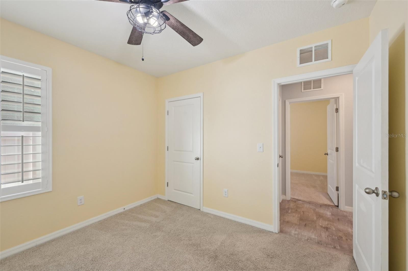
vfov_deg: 81.1
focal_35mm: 14
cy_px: 136
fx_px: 158
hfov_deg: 104.3
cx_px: 204
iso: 400
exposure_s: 1/30
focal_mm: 14
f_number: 8
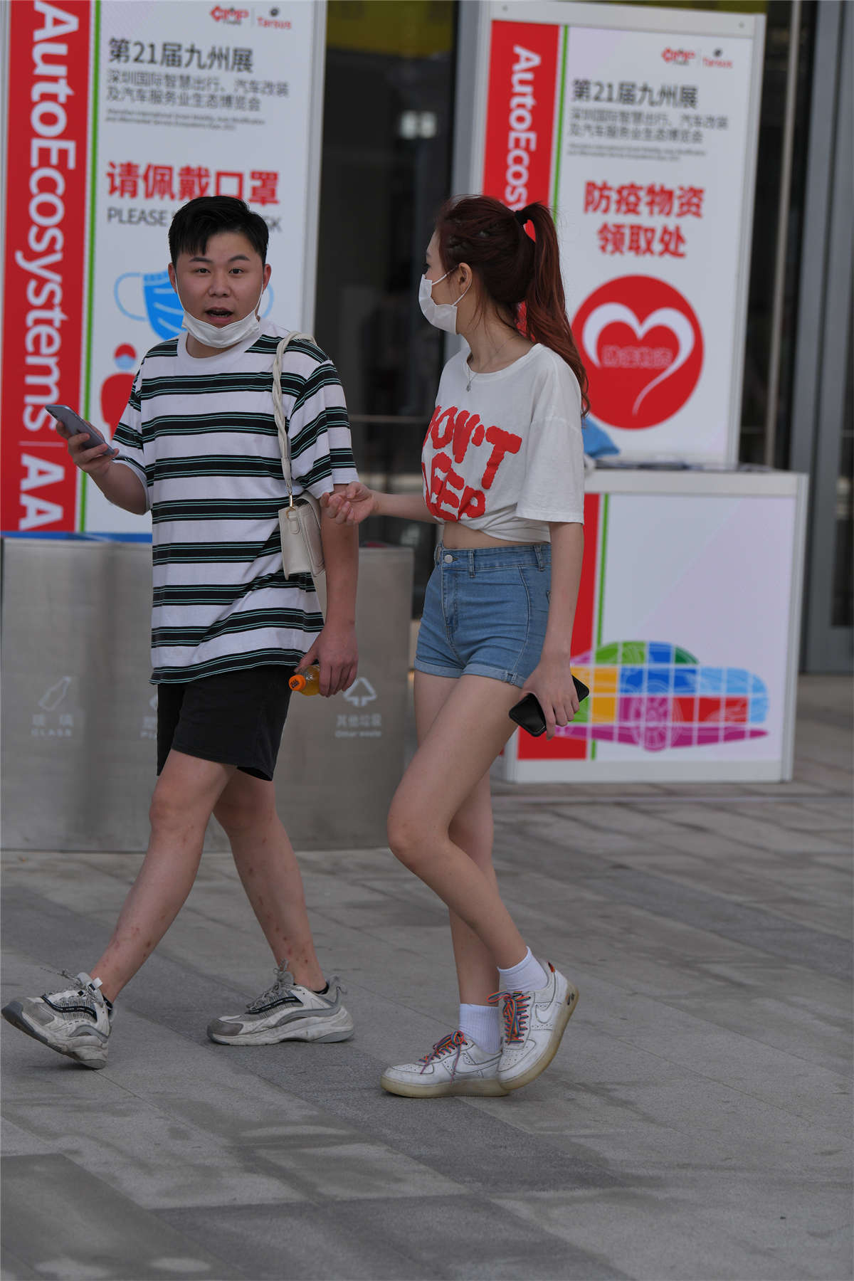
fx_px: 3985
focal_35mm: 112
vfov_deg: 18.3
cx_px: 427
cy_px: 640
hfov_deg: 12.2
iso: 320
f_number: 4
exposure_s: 1/800
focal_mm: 112
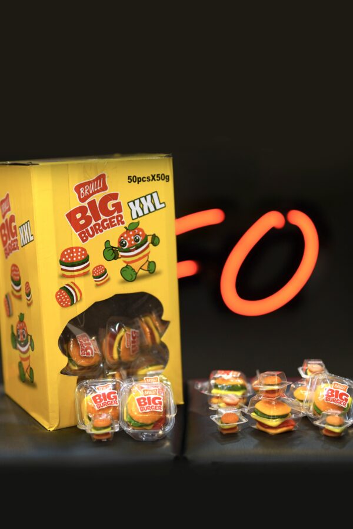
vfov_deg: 39.6
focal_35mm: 50
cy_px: 264
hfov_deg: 27.0
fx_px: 735
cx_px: 176
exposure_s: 1/160
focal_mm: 50
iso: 250
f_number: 1.4
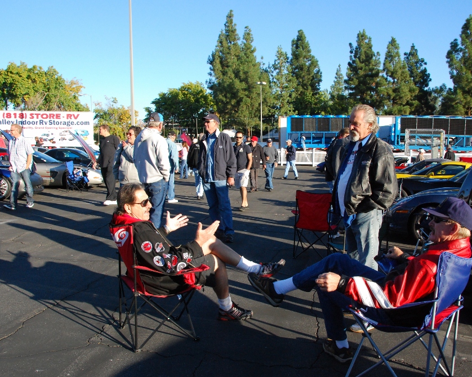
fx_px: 433
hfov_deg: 57.0
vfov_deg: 47.1
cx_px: 268
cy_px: 190
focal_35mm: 31
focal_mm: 18
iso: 800
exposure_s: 1/640
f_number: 8
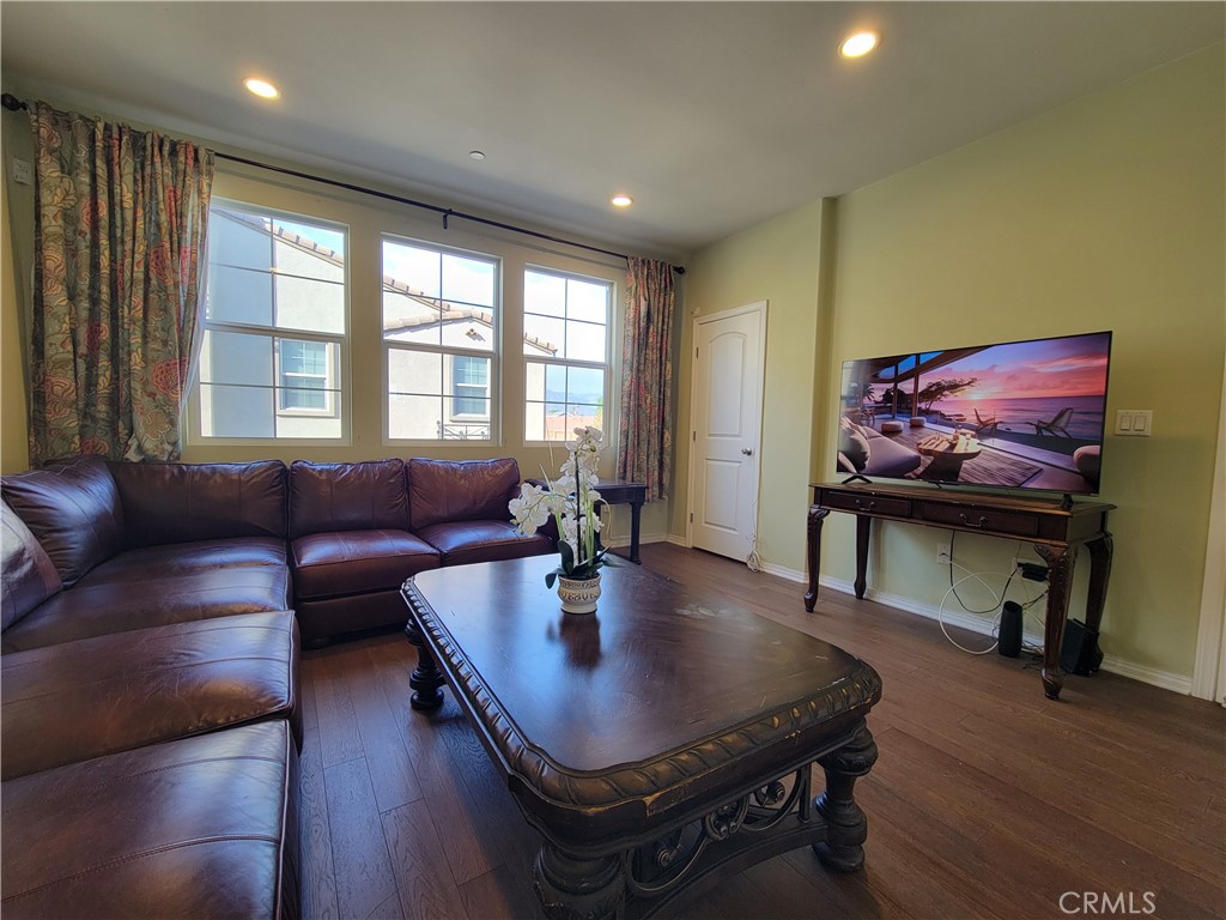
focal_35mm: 13
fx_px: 460
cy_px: 460
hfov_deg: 106.2
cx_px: 613
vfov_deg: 89.9
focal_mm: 2.2
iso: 80
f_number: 2.2
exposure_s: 1/60
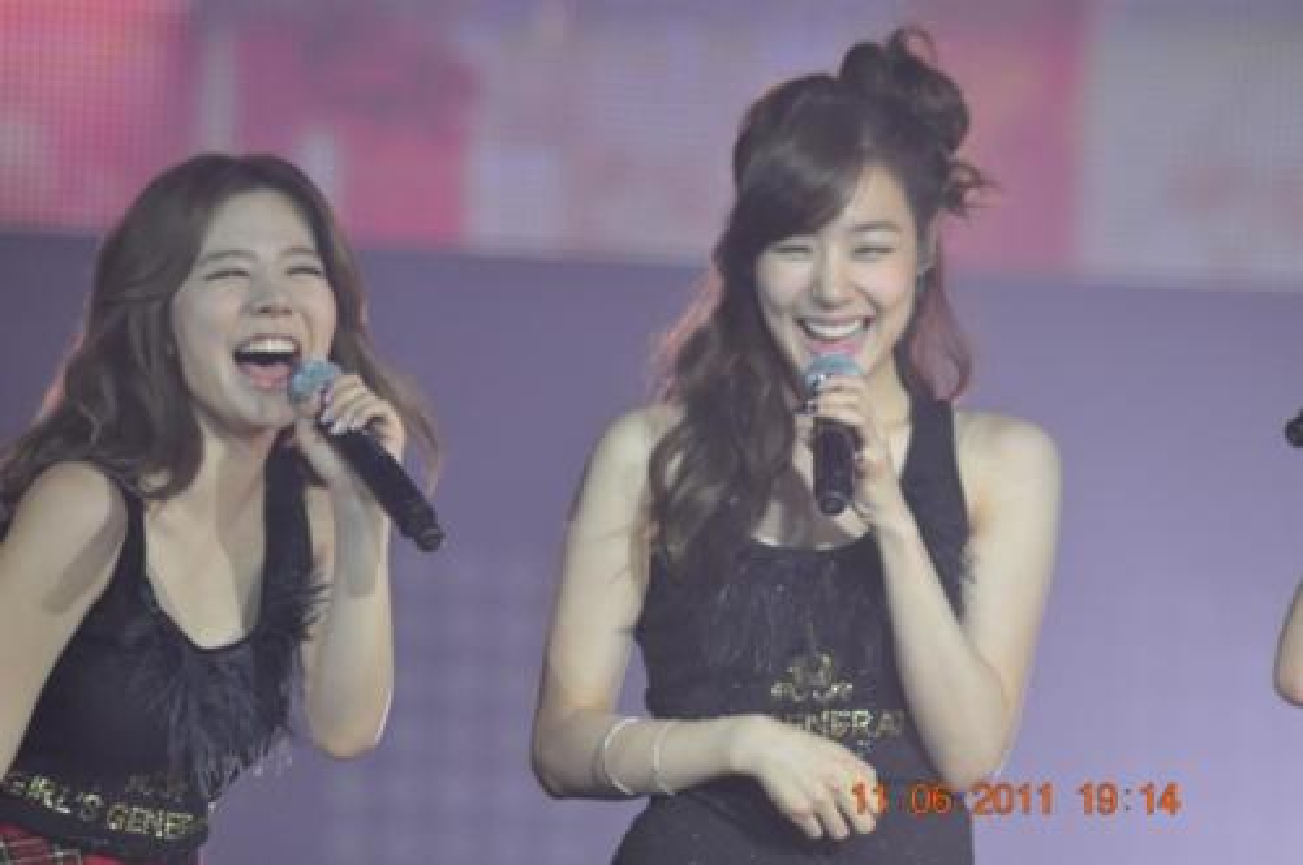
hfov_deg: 4.6
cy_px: 432
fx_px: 16266
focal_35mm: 450
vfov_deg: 3.0
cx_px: 652
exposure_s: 1/250
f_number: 5.6
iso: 1600
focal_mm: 300
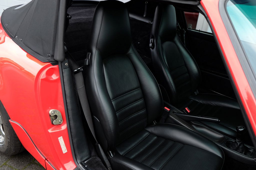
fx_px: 220
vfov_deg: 42.3
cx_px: 128
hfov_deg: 60.3
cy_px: 85
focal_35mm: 31
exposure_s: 1/60
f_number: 3.2
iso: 200
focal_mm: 20.5
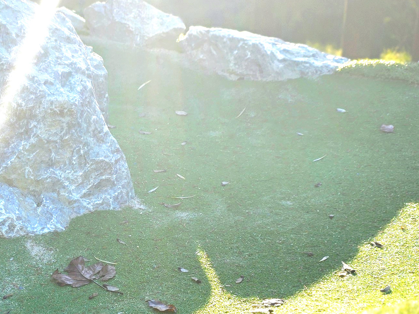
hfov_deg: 26.8
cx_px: 75
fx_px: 859
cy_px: 218
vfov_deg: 20.6
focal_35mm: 71
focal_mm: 6.3
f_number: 1.7
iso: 25
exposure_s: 1/370
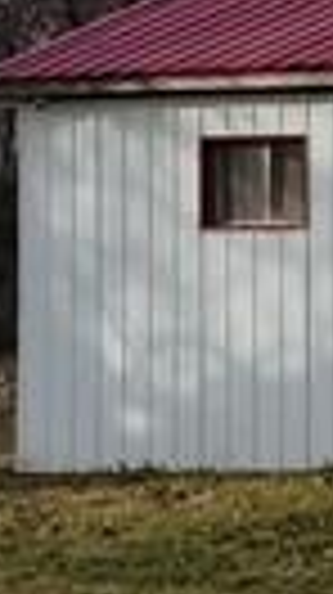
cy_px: 238
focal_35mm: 220
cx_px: 2160
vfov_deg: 9.8
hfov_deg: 4.1
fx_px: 3462
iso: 40
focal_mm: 5.4
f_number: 1.8
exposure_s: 1/2105
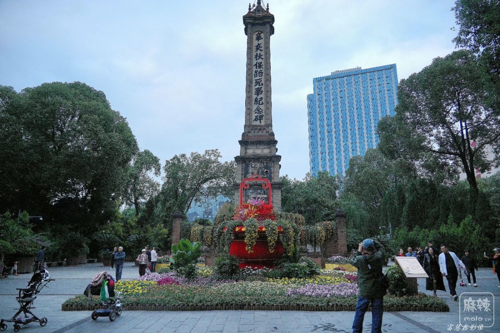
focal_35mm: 24
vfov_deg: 53.1
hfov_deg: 73.8
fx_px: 333
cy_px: 166
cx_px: 250
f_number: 4
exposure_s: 1/640
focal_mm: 24
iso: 1250
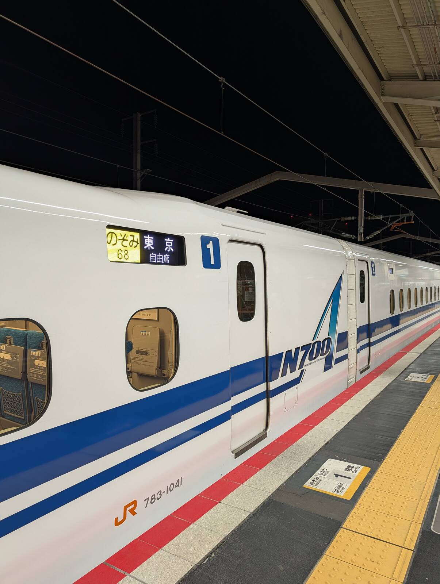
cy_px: 292
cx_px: 220
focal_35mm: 24
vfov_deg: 71.5
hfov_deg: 56.9
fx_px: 406
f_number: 1.68
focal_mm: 6.9
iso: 185
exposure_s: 1/125
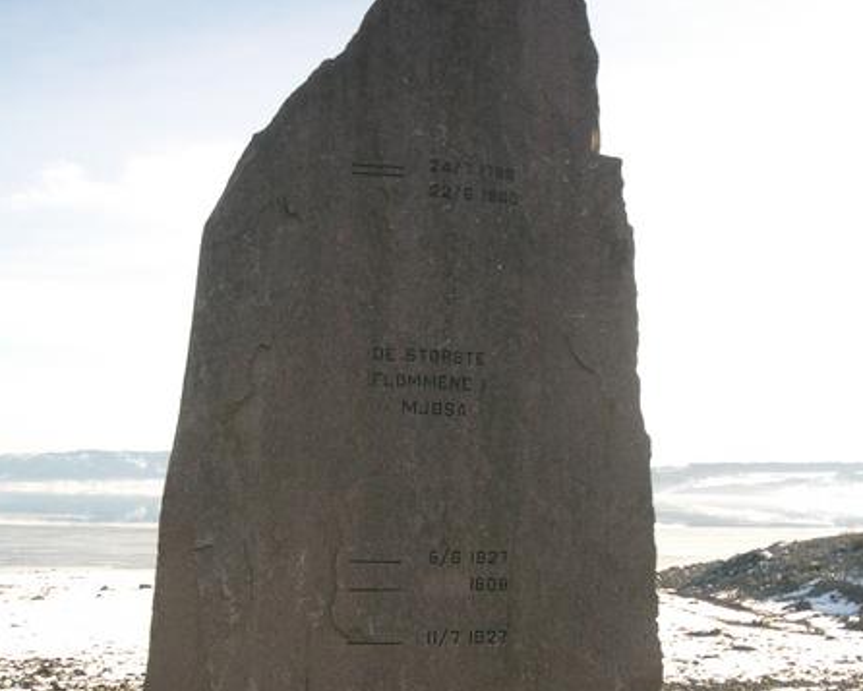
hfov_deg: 38.0
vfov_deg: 30.3
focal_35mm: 49
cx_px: 414
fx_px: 1252
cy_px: 523
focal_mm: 5.8
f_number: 4.3
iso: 100
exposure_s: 1/400
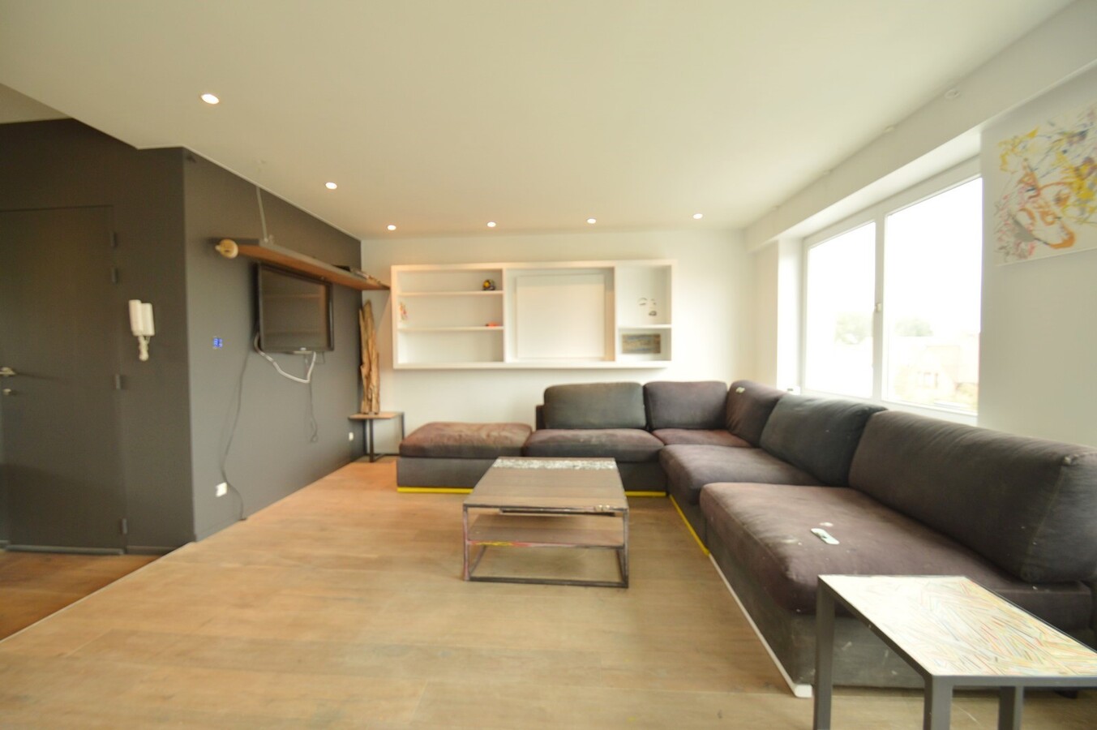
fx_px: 457
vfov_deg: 77.2
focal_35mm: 15
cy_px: 365
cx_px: 548
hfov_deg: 100.4
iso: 400
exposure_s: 1/60
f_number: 4
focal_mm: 10
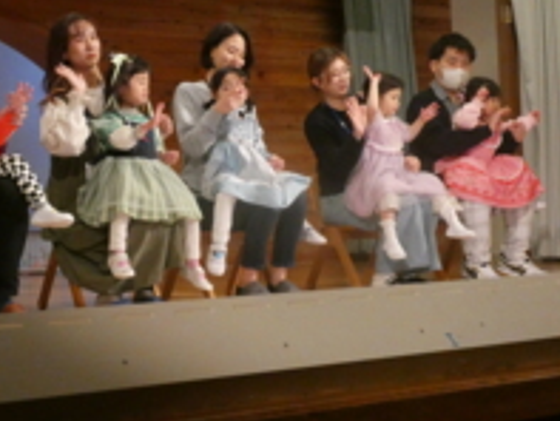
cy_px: 57
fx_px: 1263
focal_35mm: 78
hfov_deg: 24.7
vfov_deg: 18.7
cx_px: 134
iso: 800
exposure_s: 1/80
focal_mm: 7.8
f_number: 3.9
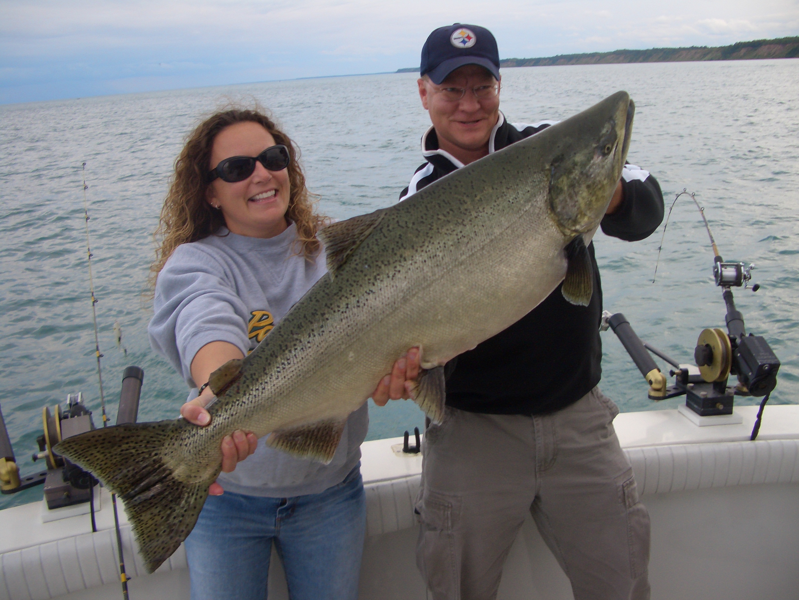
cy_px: 300
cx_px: 400
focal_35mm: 35
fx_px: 808
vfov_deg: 40.7
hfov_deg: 52.6
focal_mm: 5.8
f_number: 2.6
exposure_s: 1/160
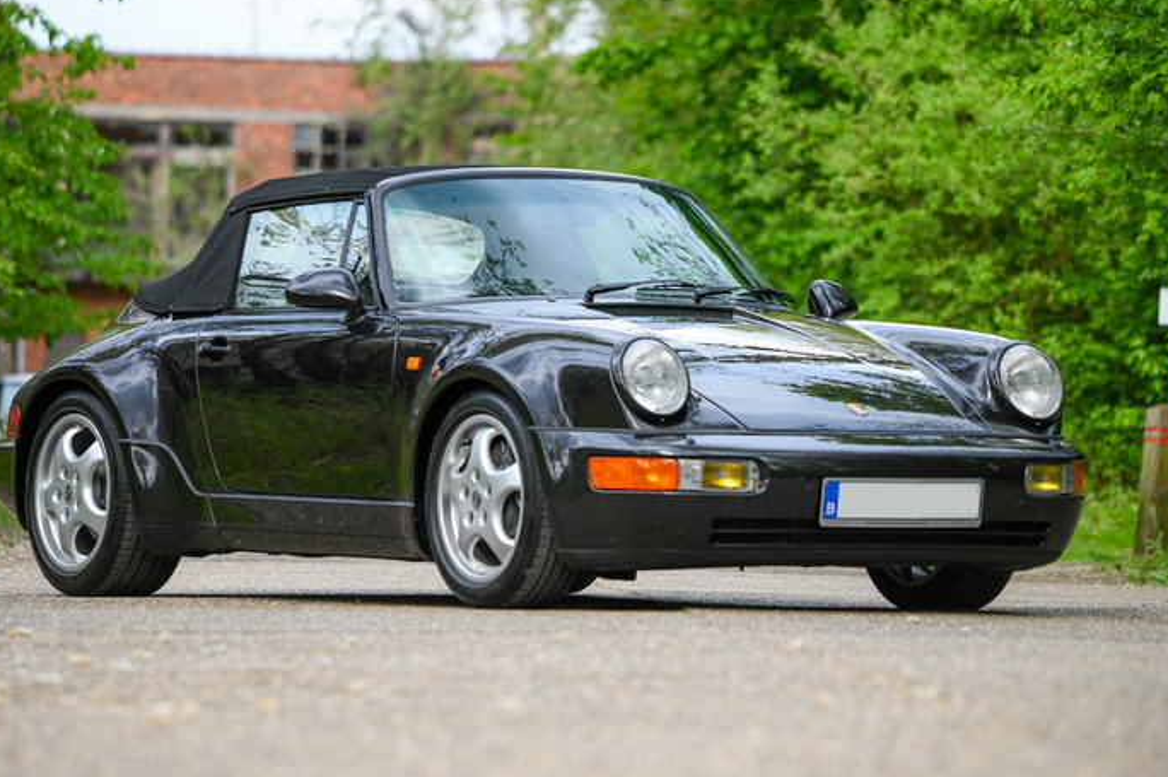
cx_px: 582
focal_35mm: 303
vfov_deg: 4.5
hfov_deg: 6.8
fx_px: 9823
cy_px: 397
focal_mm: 270
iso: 250
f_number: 5.6
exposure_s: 1/320
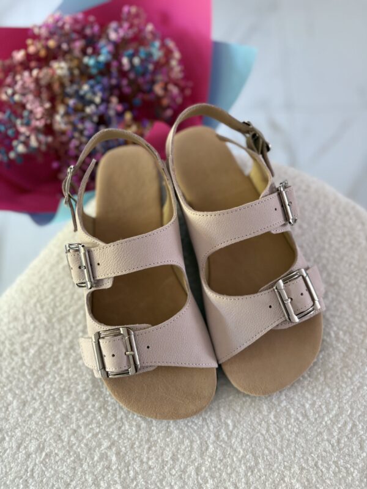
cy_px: 244
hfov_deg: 53.1
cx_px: 184
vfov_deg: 67.3
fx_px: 368
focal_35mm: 26
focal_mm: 5.96
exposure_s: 1/50
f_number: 1.6
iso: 320
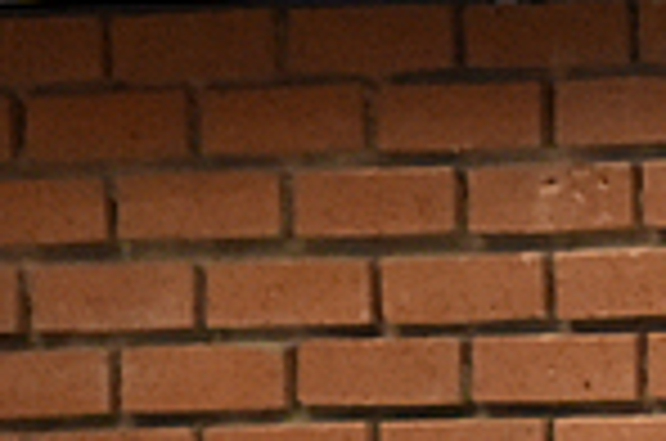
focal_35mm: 1388
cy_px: -38
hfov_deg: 1.5
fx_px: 25623
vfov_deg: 1.0
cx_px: 1696
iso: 4500
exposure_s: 1/125
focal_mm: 200
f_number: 5.6
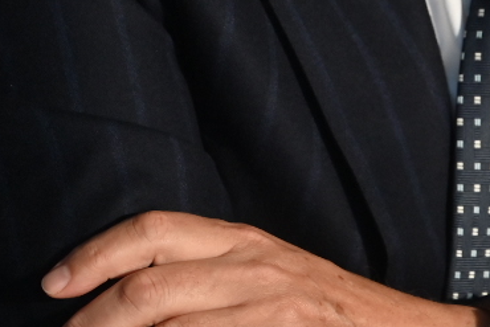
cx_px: 579
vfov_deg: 1.7
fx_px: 10729
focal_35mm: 788
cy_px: -289
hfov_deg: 2.6
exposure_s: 1/200
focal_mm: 180
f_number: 2.8
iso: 560
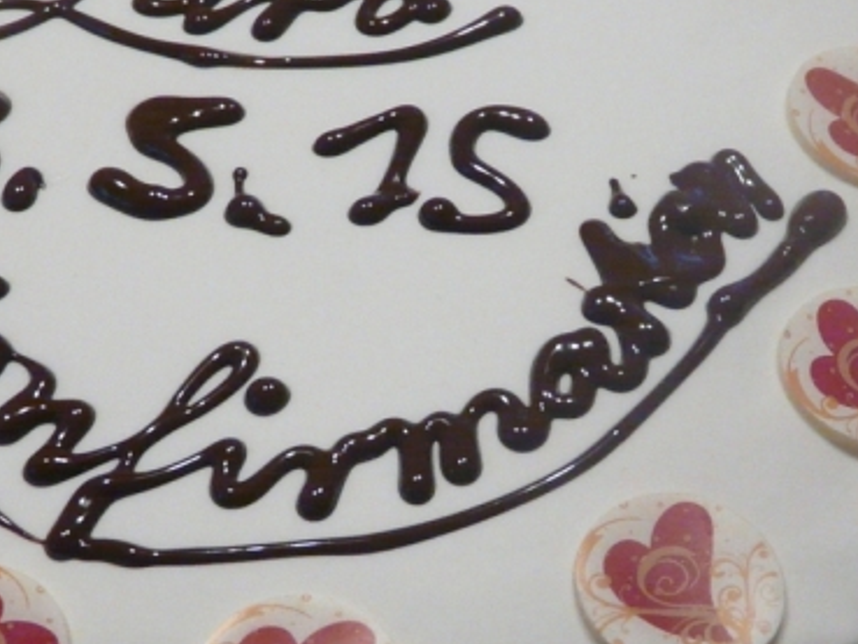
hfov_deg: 16.1
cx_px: 395
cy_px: 493
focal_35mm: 122
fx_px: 3025
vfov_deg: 12.1
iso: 400
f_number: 3.2
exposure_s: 1/30
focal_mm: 7.2
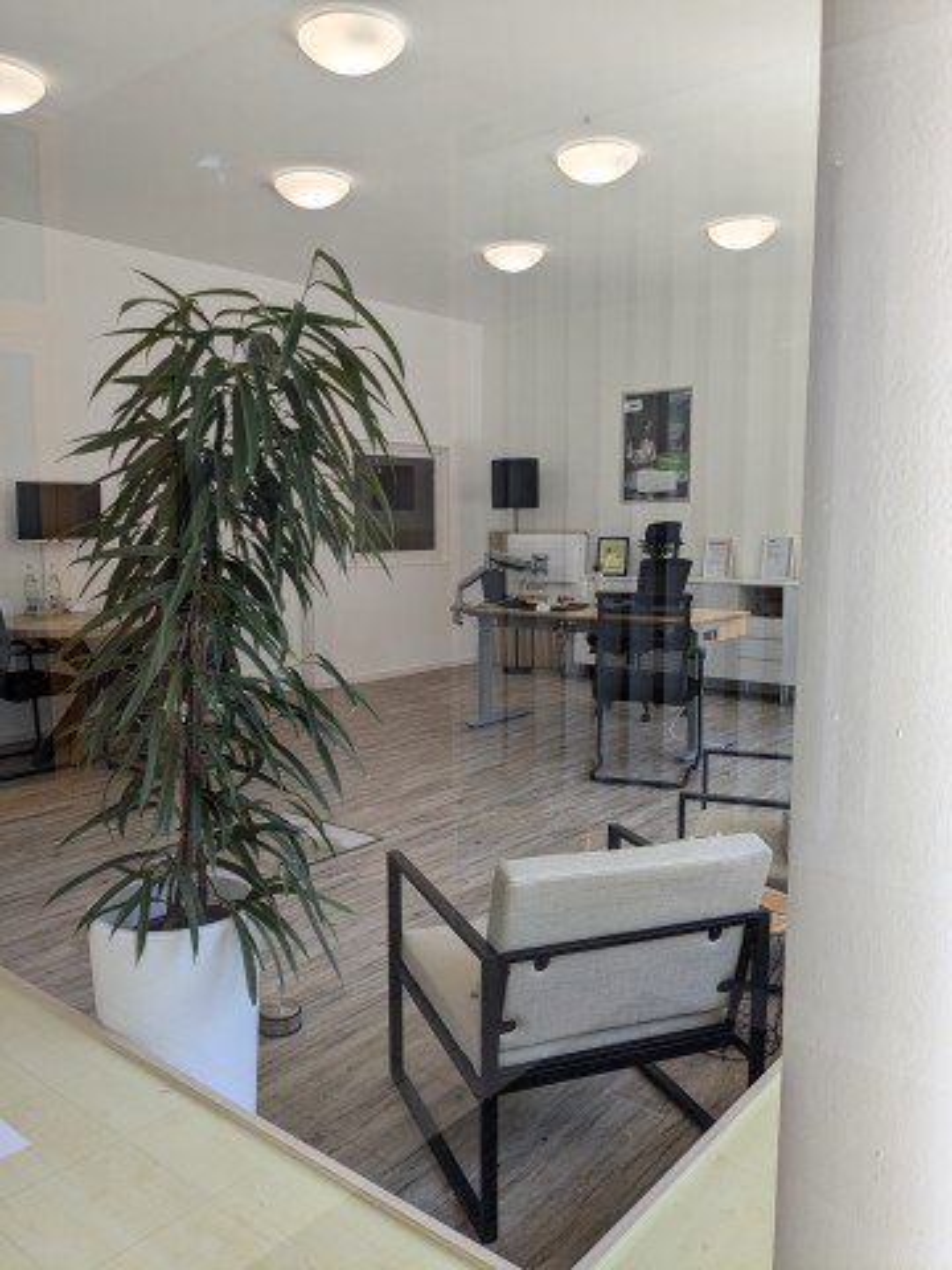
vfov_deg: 65.3
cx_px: 476
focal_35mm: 27
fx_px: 990
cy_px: 635
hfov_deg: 51.4
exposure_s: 1/390
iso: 41
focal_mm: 4.38
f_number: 1.73
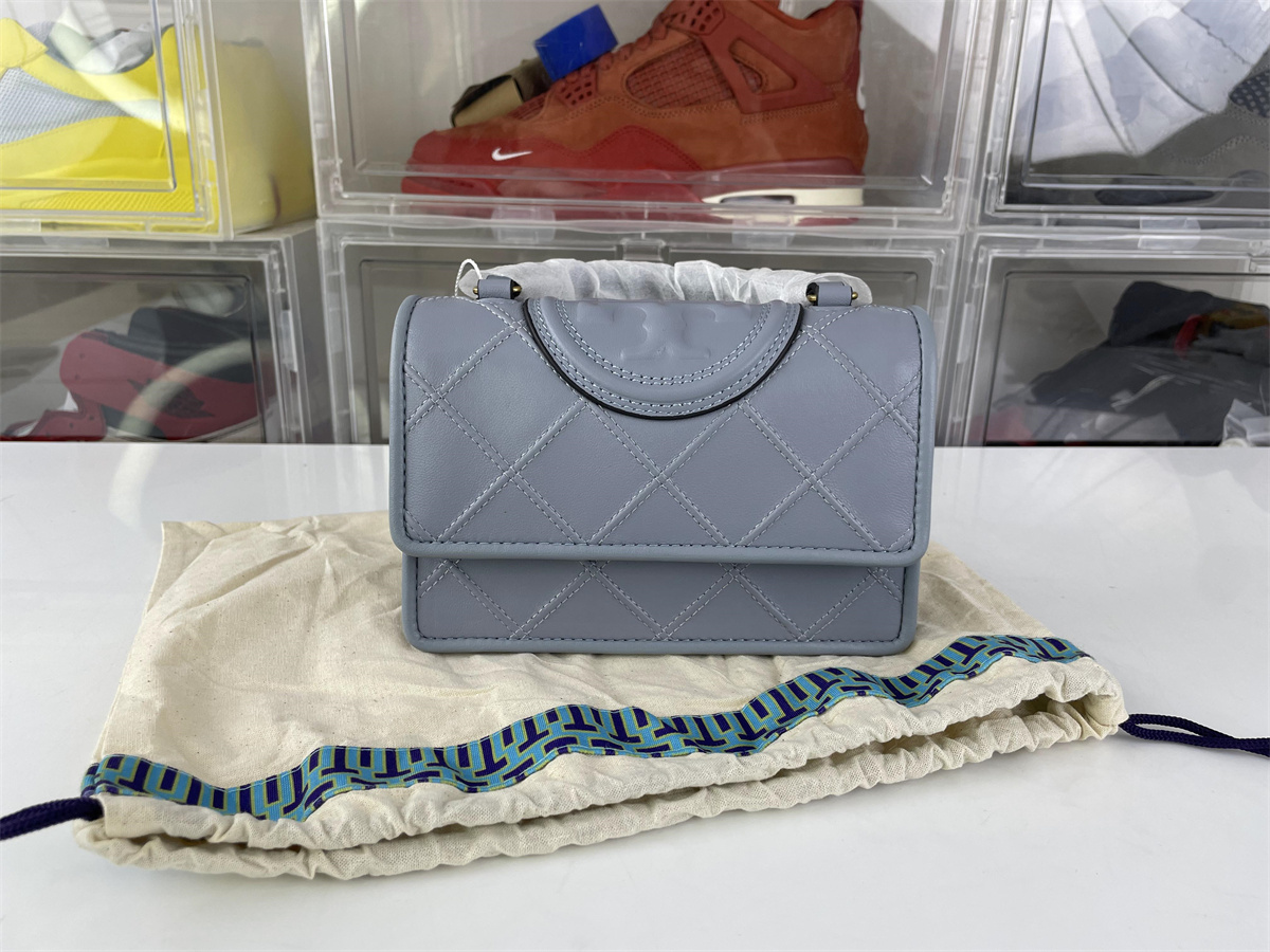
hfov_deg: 67.3
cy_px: 476
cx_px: 635
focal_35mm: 26
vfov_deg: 53.1
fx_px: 954
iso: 32
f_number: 1.6
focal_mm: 4.2
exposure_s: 1/206
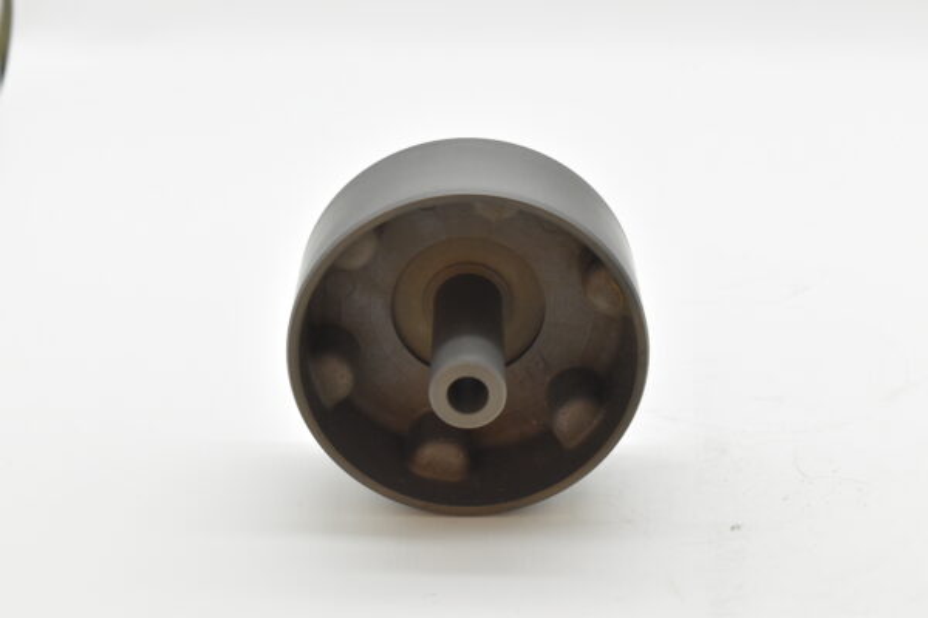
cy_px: 309
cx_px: 464
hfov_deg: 28.1
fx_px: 1856
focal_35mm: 72
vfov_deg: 18.9
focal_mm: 48
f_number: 8
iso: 1600
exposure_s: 1/800
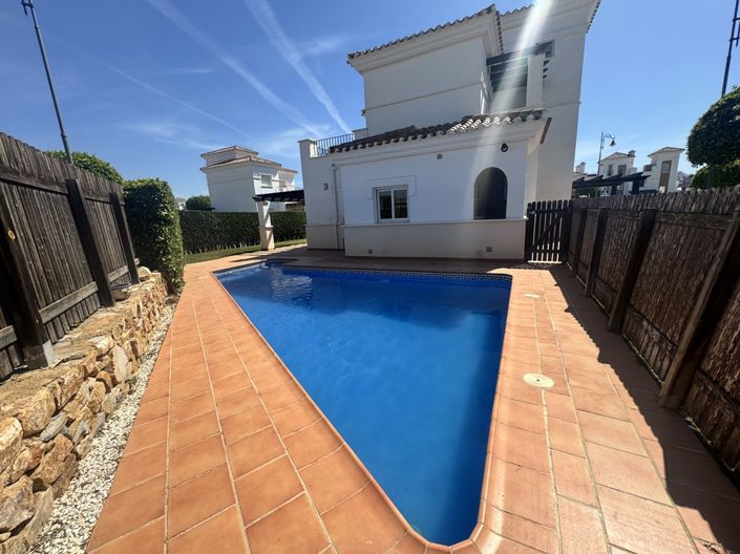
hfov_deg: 102.1
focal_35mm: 14
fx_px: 299
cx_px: 370
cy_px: 277
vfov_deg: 85.6
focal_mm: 2.22
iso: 50
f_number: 2.2
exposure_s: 1/2028
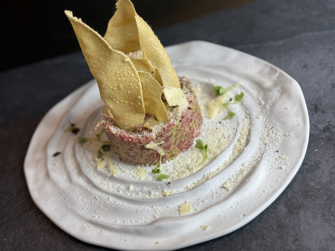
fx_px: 465
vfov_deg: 30.3
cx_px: 168
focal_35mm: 48
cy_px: 126
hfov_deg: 39.7
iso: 80
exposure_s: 1/100
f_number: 1.78
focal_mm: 6.76
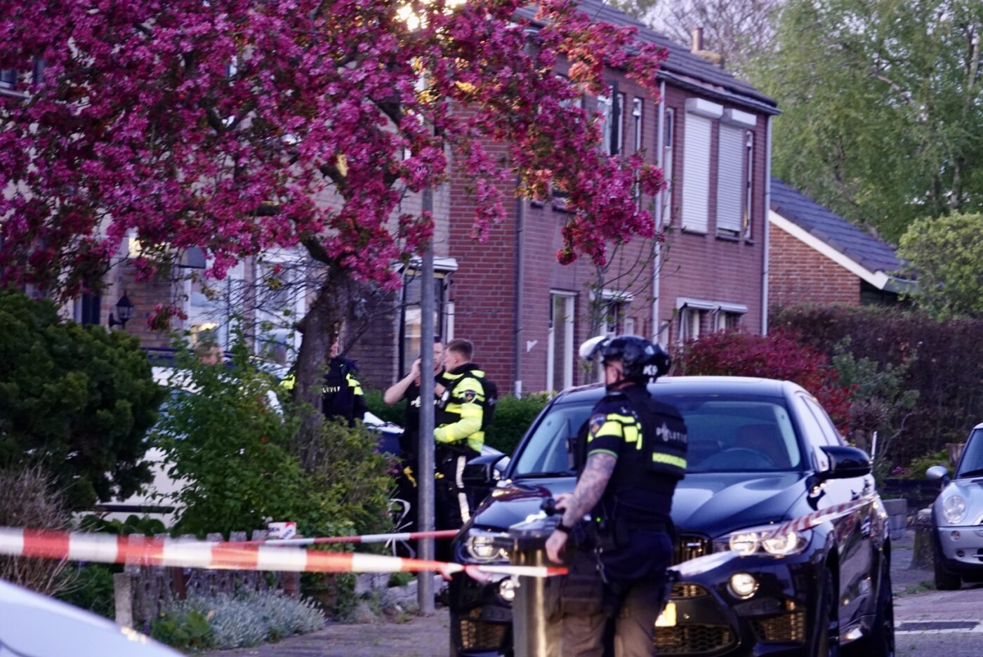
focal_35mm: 300
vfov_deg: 4.6
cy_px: 328
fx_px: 8198
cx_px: 492
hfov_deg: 6.9
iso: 800
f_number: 4
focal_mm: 110.13
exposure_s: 1/10
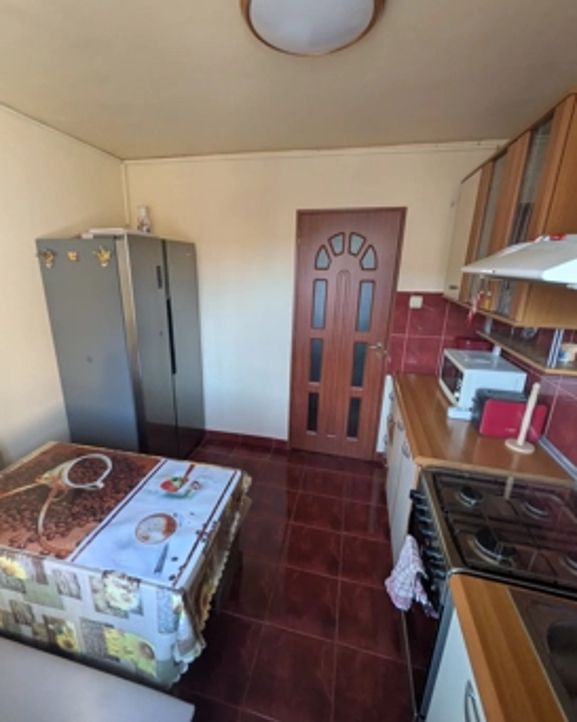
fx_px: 342
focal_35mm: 16
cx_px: 266
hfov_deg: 80.2
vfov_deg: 93.2
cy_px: 361
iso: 349
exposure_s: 1/50
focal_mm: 1.83
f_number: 2.2
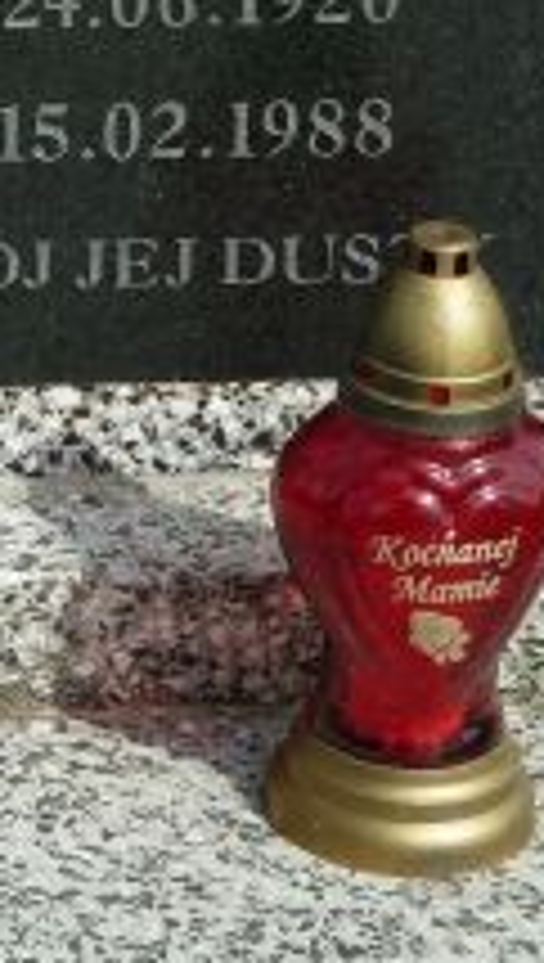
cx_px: -508
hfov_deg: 5.5
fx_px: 5568
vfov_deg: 9.8
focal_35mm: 218
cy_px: -90
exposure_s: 1/320
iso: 80
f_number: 4.1
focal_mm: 11
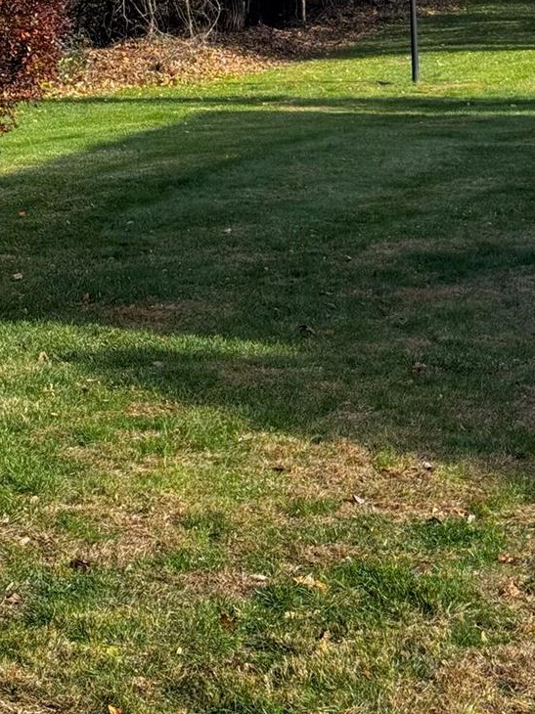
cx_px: 522
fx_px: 2083
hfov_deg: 14.4
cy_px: 153
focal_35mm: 101
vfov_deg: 19.3
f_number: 1.78
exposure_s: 1/1263
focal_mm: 6.76
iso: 64
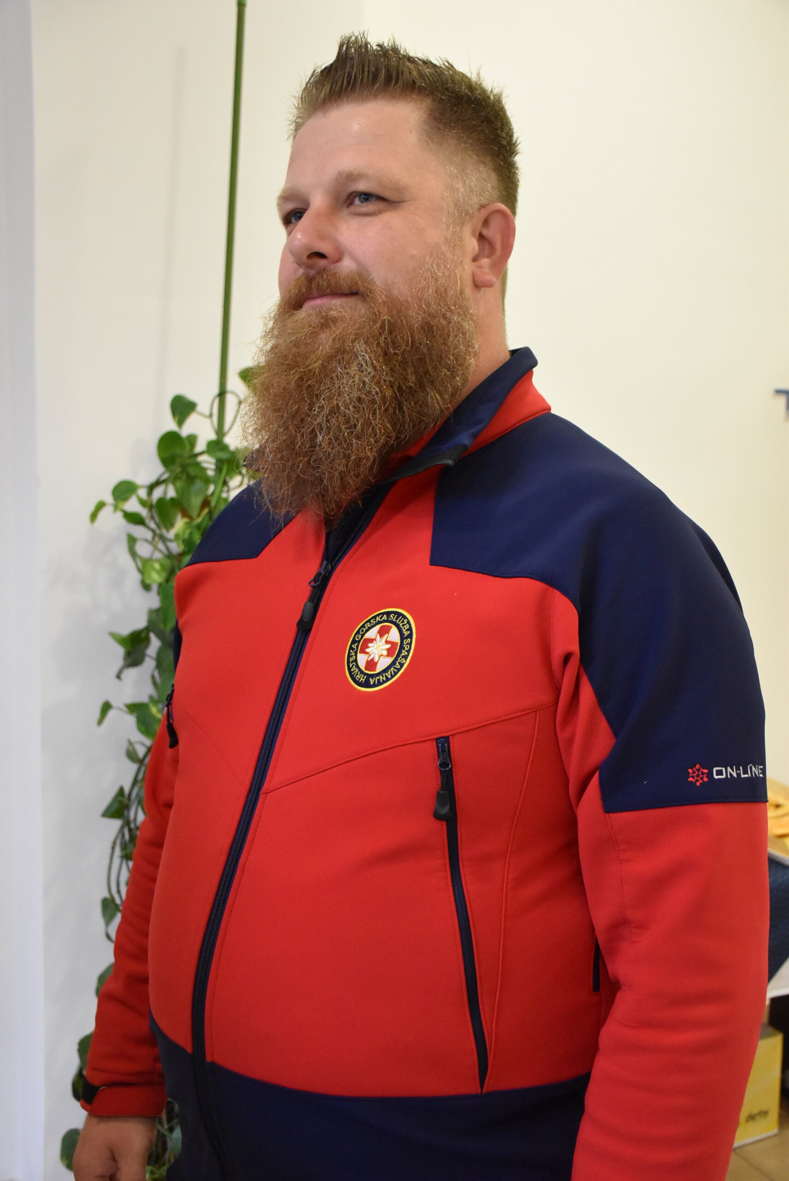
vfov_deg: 53.1
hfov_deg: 36.9
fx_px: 1181
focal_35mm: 36
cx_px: 394
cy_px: 590
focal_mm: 24
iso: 3600
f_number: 3.8
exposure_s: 1/125
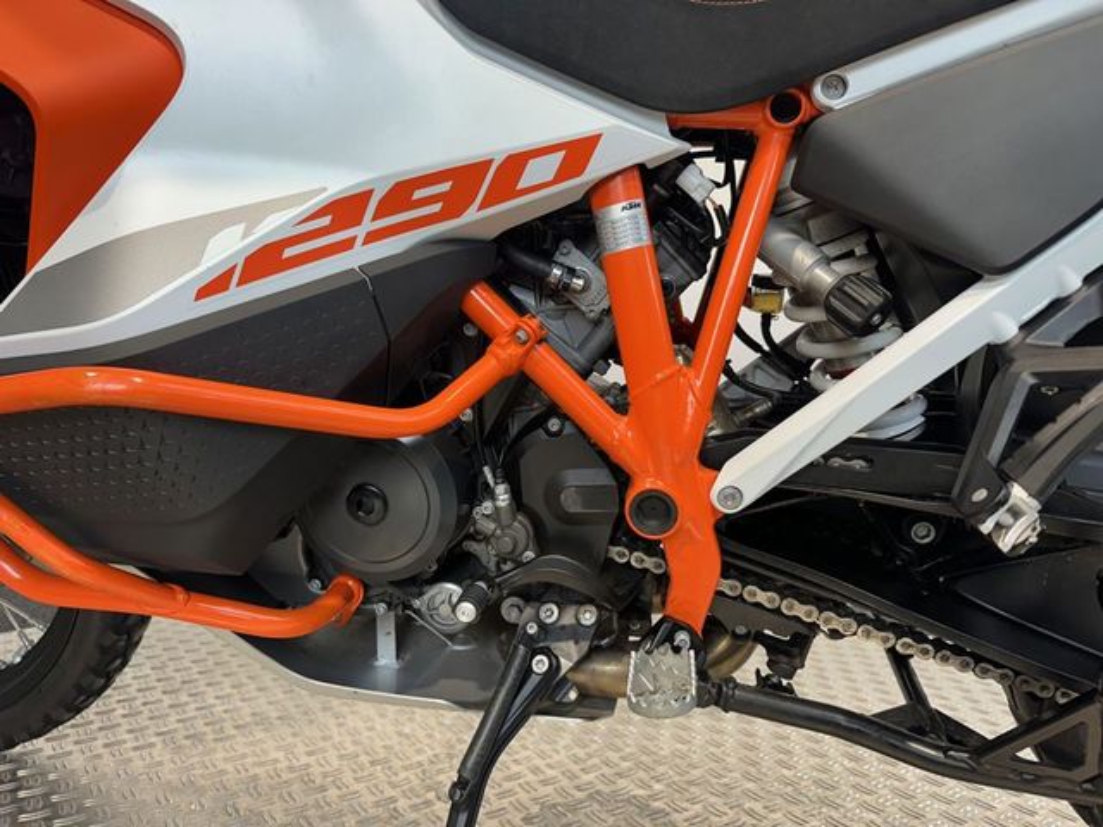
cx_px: 552
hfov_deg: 71.6
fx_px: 765
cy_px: 414
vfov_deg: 56.8
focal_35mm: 24
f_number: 1.78
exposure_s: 1/100
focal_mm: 6.86
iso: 100
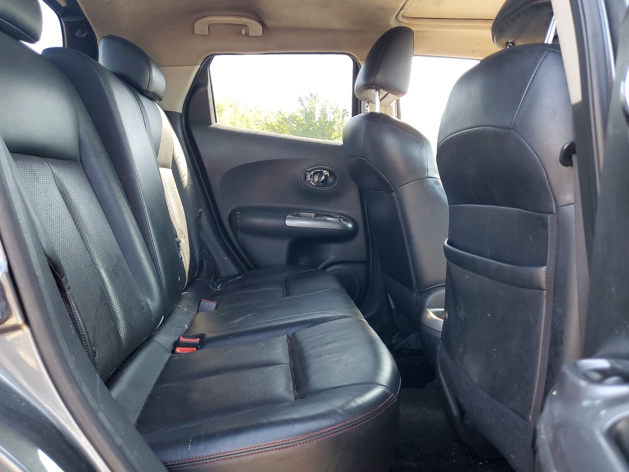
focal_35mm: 26
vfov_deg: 53.1
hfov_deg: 67.3
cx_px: 314
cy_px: 236
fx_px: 472
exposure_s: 1/120
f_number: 1.5
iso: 76
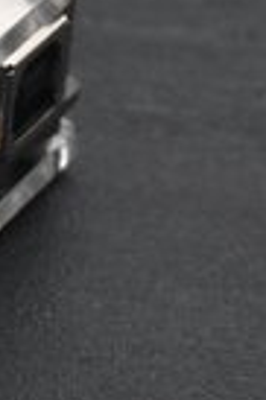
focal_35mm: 314
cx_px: -269
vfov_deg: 6.6
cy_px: 69
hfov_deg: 4.3
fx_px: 3489
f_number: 7.1
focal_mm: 46
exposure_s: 1/1000
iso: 1600
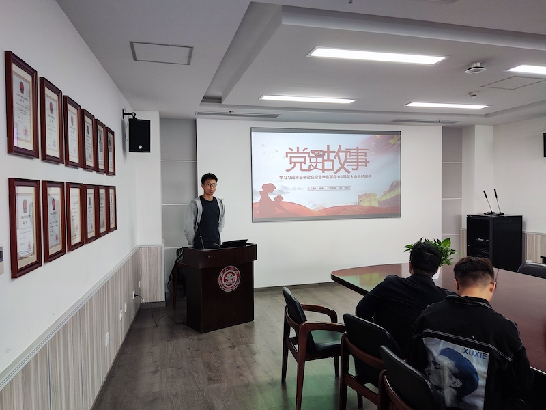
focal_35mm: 26
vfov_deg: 53.1
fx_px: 410
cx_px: 273
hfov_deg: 67.3
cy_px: 205
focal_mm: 4.71
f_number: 1.79
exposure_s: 1/50
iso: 139
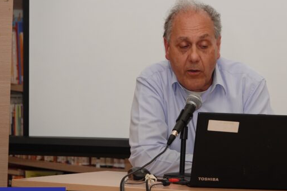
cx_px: 176
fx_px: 3587
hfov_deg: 4.6
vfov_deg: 3.1
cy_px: 80
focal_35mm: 450
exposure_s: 1/100
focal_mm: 120.91
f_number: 4
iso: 400
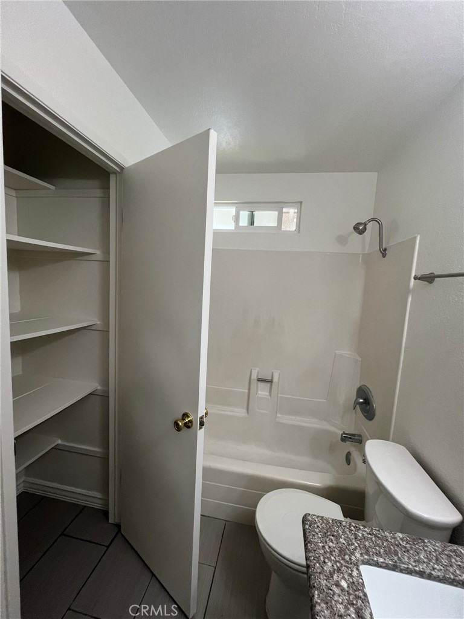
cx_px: 232
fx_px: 232
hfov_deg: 89.9
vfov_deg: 106.2
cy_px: 310
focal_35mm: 13
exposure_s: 1/120
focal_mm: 1.57
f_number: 1.8
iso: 200
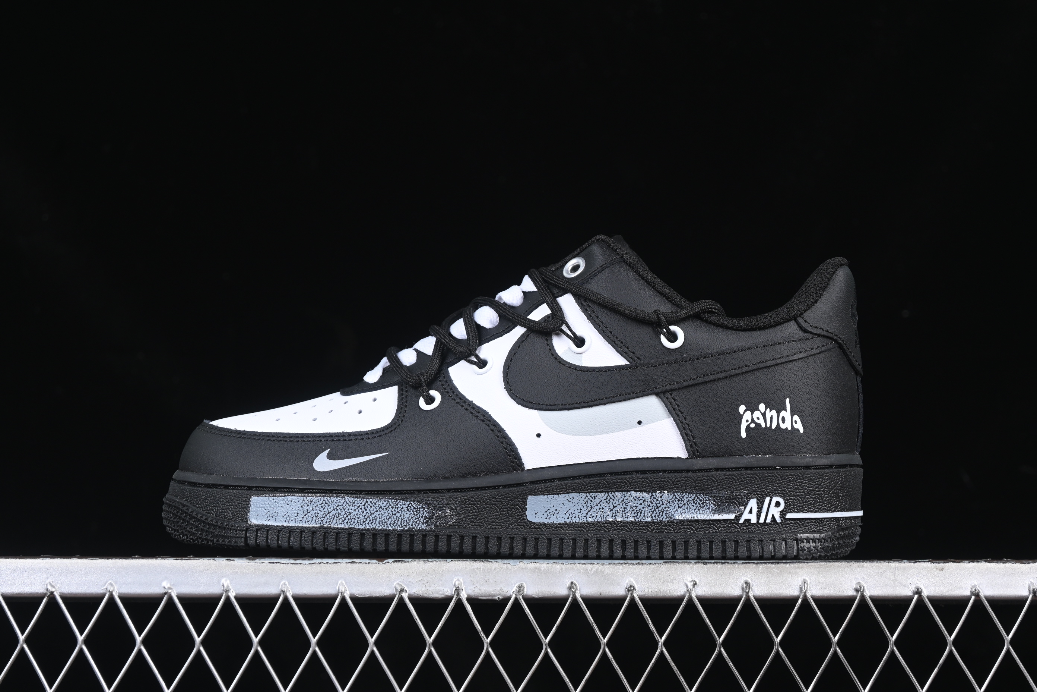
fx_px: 2160
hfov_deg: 27.0
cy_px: 346
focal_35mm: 75
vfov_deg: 18.2
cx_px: 518
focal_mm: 50
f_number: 6.3
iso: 160
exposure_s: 1/60
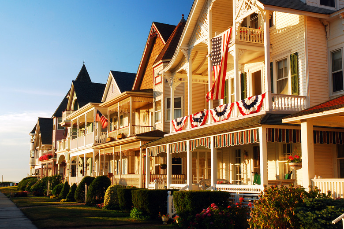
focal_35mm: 46
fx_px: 444
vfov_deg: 28.9
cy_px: 114
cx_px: 172
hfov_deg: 42.3
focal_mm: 31
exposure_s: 1/5
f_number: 22
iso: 160
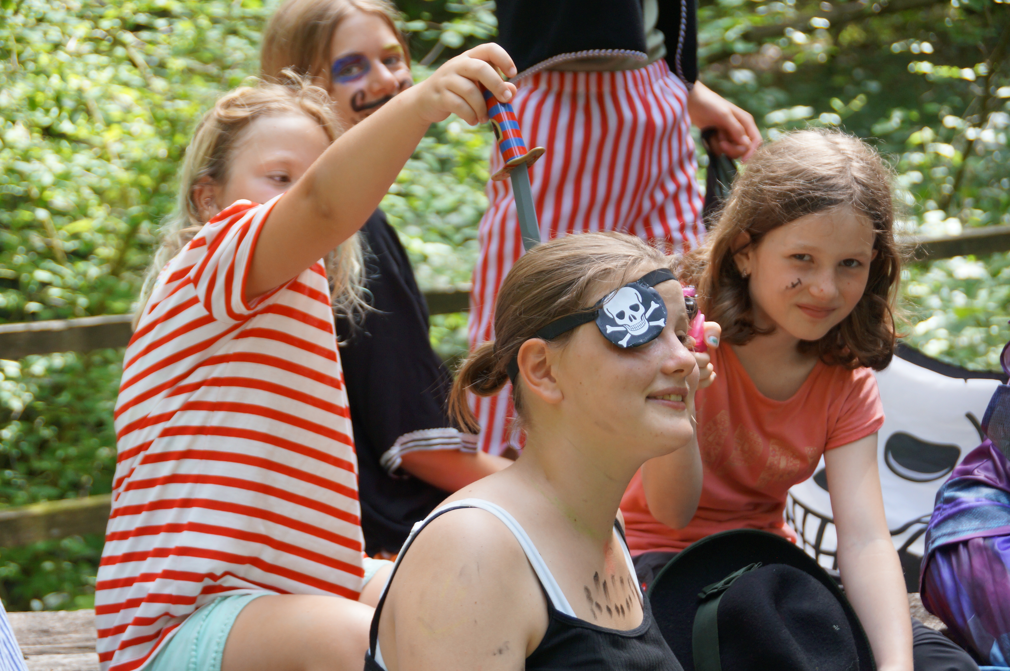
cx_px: 505
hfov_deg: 18.2
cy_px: 336
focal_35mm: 112
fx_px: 3153
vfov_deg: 12.2
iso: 400
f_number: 5.6
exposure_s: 1/160
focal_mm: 75
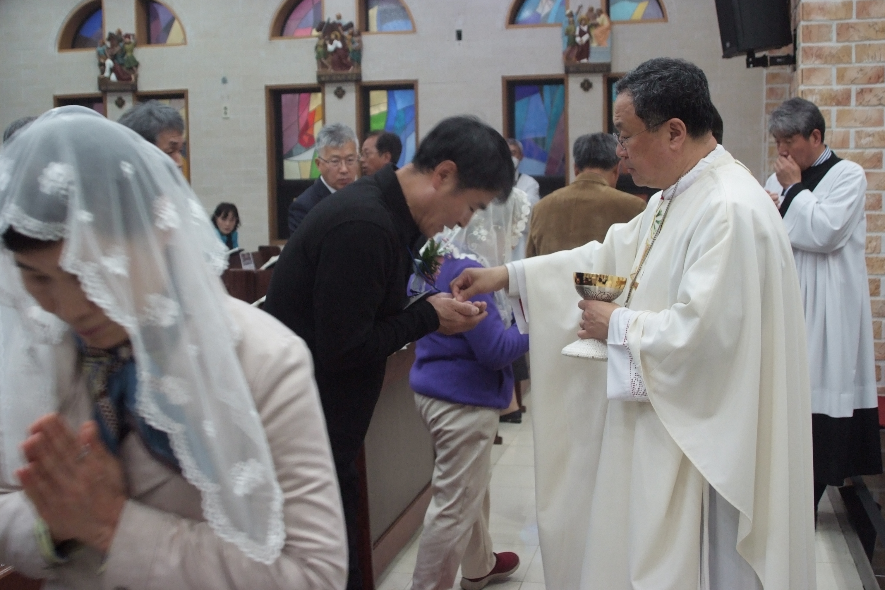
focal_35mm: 42
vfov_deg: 31.9
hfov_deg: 46.4
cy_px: 295
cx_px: 442
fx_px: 1032
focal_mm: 28
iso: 1600
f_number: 4
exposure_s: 1/60
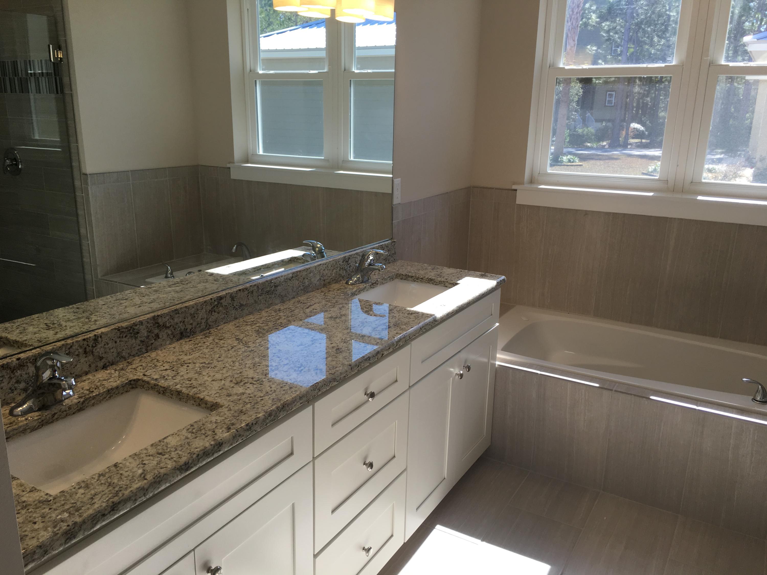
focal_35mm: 29
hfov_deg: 61.7
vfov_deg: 48.2
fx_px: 643
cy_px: 288
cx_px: 384
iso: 25
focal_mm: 4.15
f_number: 2.2
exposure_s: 1/232
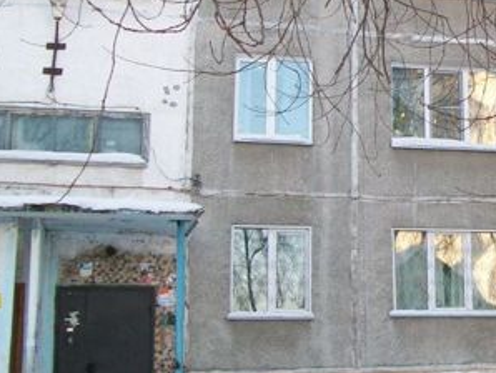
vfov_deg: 20.0
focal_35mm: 73
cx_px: 498
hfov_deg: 25.3
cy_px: 70
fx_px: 1047
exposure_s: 1/160
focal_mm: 6.1
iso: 64
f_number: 2.7
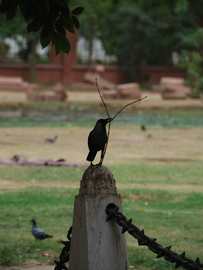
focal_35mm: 326
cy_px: 135
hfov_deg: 4.6
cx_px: 102
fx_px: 2549
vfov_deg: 6.1
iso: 100
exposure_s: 1/80
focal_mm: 200
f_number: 5.6
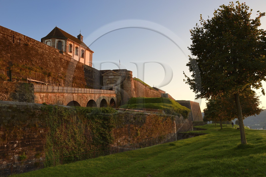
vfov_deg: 41.0
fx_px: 236
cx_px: 133
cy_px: 88
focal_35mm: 32
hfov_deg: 58.8
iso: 200
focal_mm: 32
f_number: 8
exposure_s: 1/80
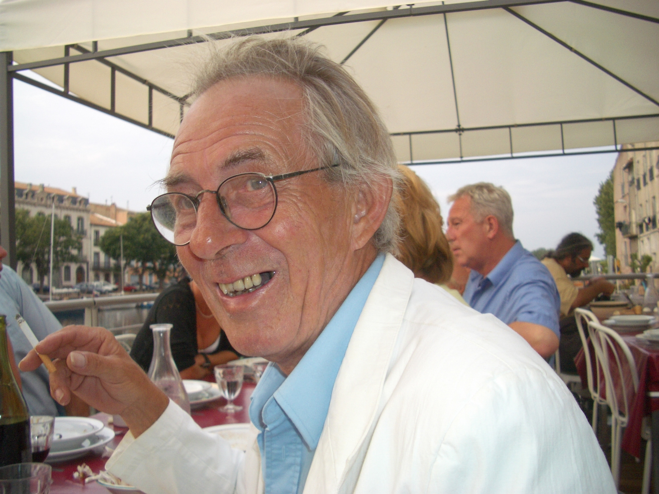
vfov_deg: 40.7
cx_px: 330
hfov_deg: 52.6
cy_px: 247
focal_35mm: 35
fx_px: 666
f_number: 2.6
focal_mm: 5.8
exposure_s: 1/125
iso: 100
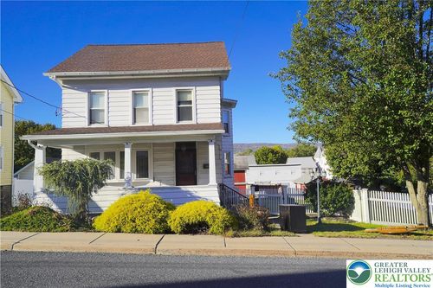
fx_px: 337
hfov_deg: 65.5
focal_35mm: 28
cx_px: 216
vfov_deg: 46.4
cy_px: 144
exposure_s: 1/160
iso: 100
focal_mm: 28
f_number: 10
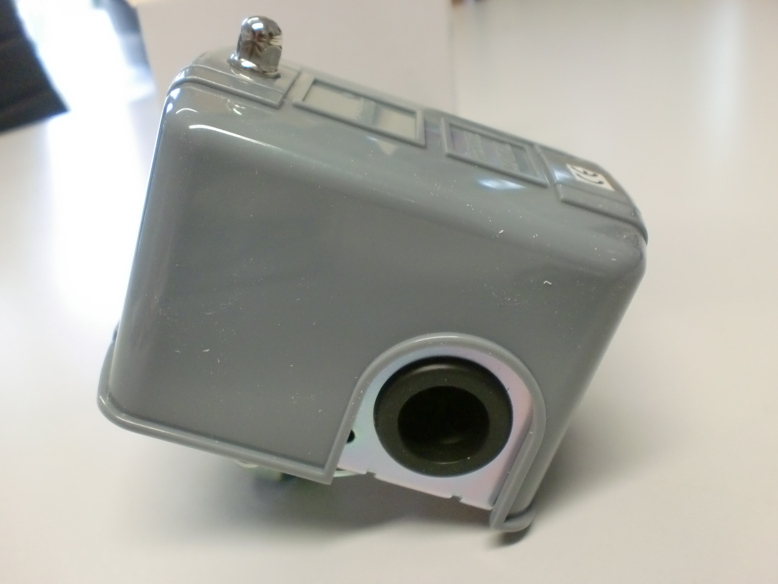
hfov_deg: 52.6
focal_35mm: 35
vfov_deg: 40.7
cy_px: 292
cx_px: 389
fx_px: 787
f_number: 3.1
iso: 320
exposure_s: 1/60
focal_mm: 6.3
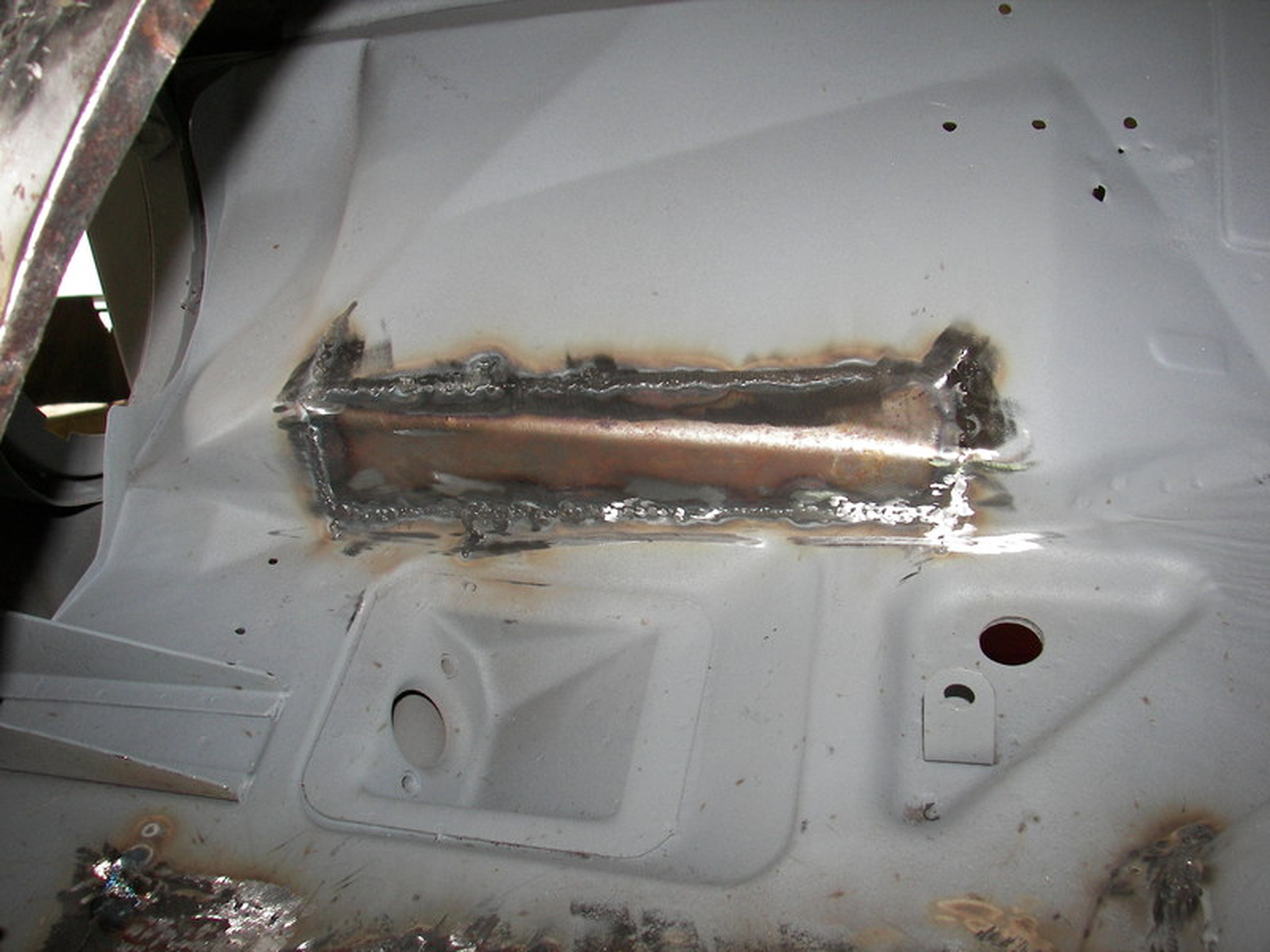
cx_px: 635
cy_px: 476
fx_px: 1321
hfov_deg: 51.4
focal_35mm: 36
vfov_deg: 39.7
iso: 100
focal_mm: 6
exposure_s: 1/30
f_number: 2.8
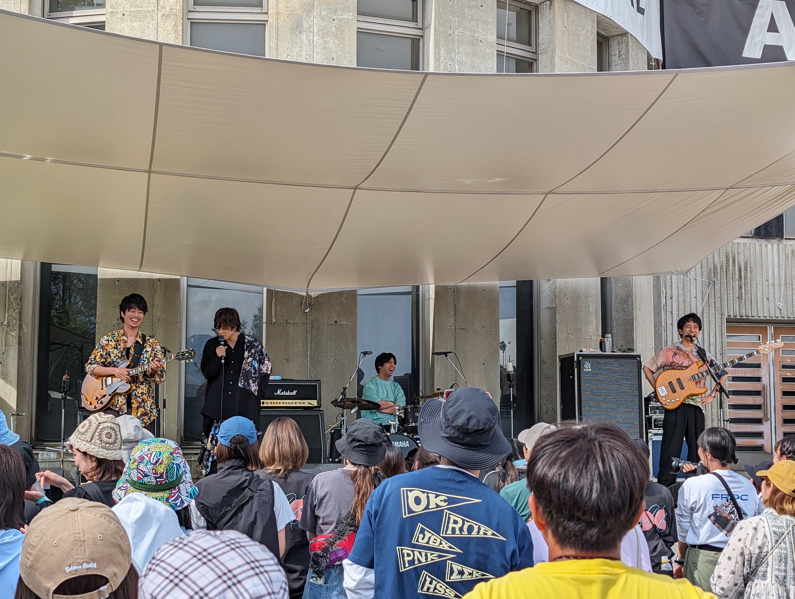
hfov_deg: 38.9
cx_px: 398
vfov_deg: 29.7
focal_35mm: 49
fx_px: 1127
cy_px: 300
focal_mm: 6.9
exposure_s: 1/978
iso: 20
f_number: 1.68
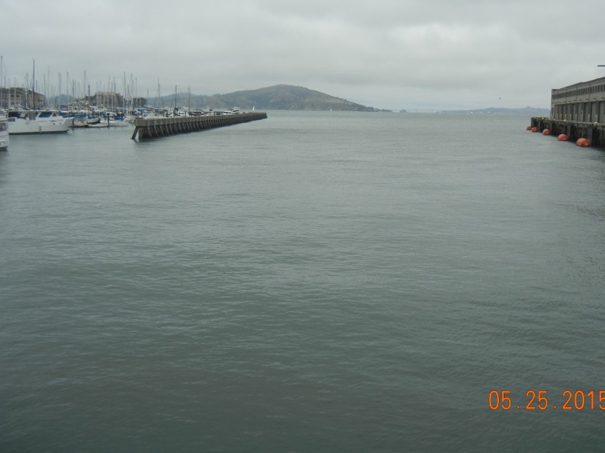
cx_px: 337
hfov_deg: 47.8
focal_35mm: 39
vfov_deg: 36.6
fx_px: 682
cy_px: 167
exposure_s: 1/600
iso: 160
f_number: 7
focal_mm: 5.4
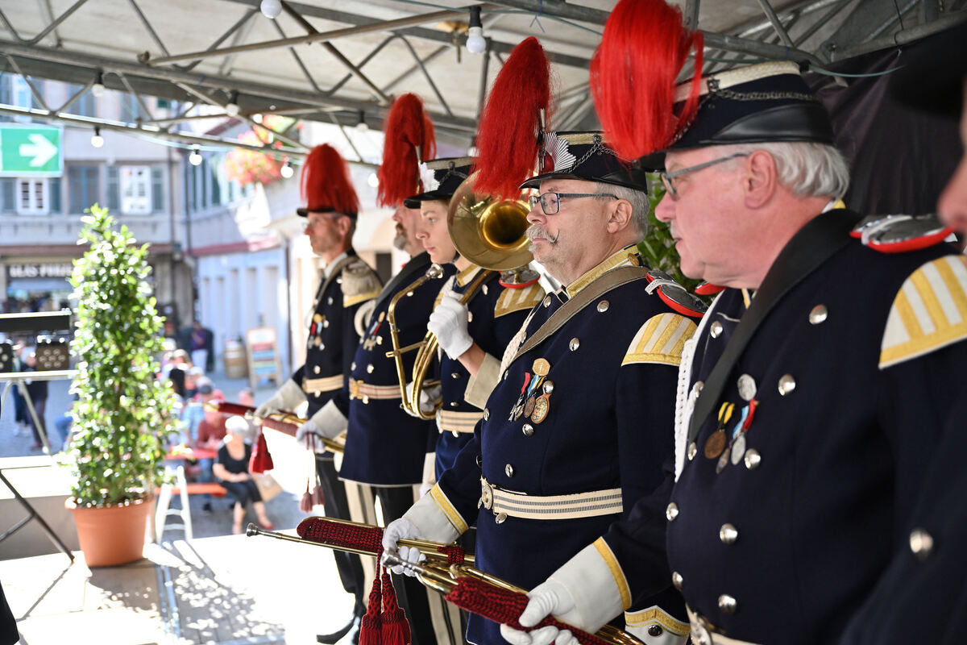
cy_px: 322
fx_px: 1021
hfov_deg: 50.7
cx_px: 484
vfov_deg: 35.1
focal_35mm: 38
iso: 800
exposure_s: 1/1250
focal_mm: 38
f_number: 2.8
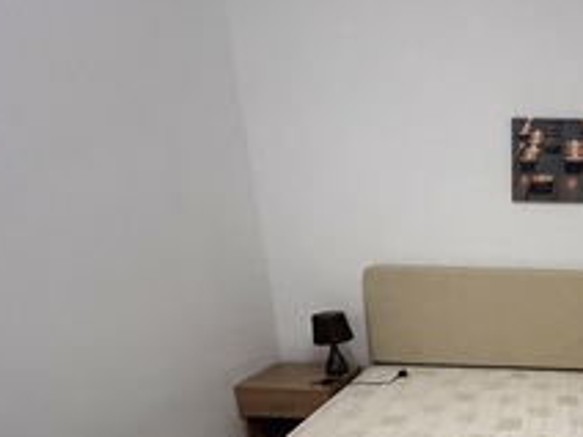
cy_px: 400
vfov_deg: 44.8
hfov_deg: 53.7
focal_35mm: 28
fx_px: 472
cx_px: 546
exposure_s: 1/60
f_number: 1.8
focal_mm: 1.57
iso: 500
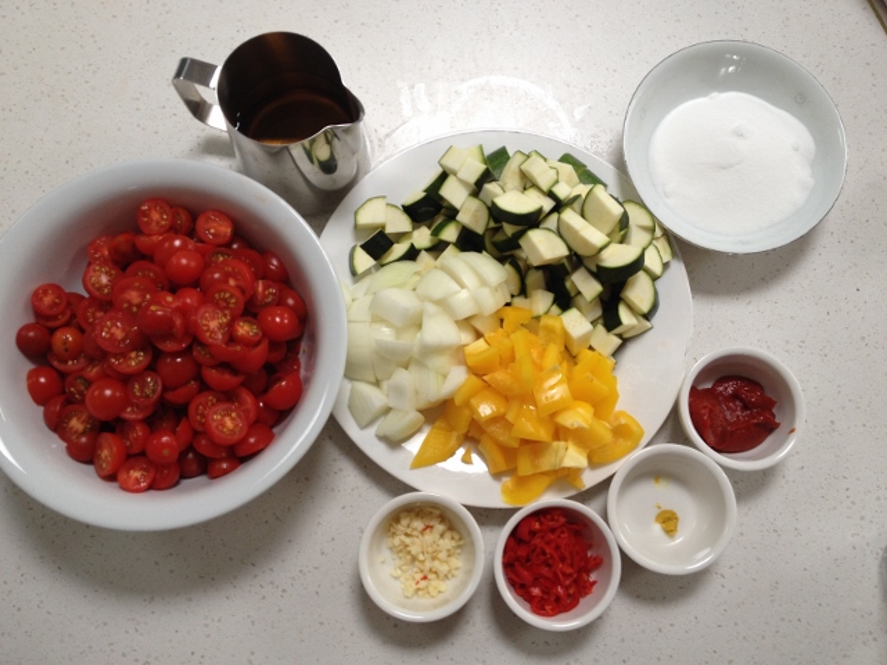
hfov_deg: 52.6
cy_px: 332
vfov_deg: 40.7
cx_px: 444
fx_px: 897
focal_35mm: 35
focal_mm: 4.28
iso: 50
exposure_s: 1/20
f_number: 2.4
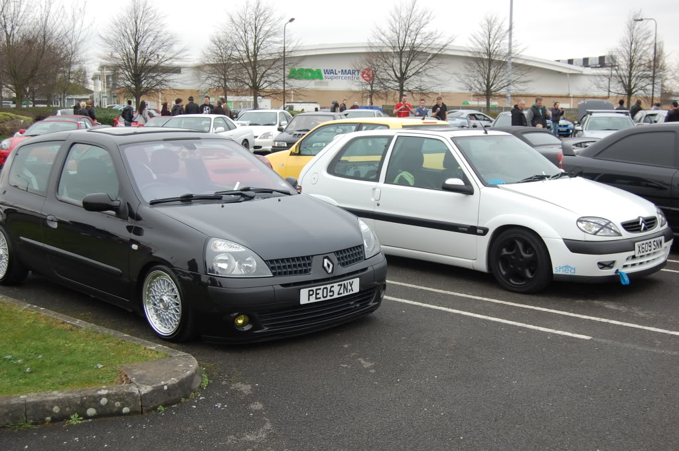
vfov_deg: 29.8
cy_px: 226
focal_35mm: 45
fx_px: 848
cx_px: 340
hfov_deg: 43.6
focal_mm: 30
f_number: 5.6
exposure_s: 1/125
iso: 280
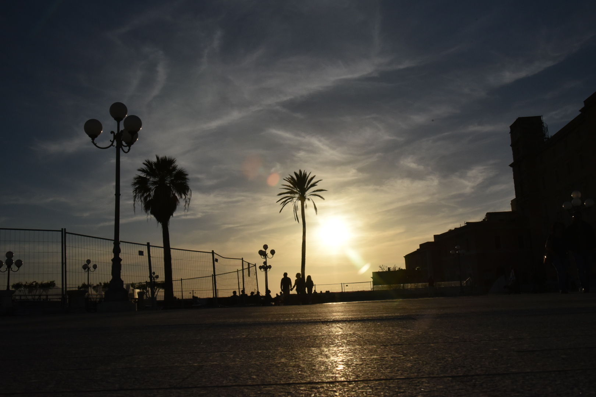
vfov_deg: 41.1
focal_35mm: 32
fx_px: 530
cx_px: 298
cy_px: 198
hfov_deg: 58.7
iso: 1250
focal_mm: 32
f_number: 22
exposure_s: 1/3200
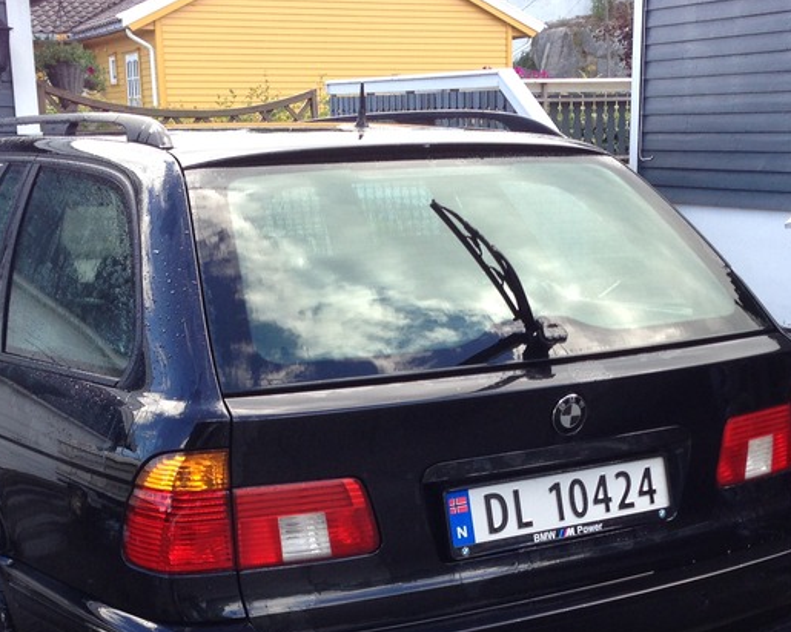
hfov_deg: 29.6
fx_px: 1498
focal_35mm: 64
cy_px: 531
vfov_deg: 23.4
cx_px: 425
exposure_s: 1/148
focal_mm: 4.12
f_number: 2.4
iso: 50
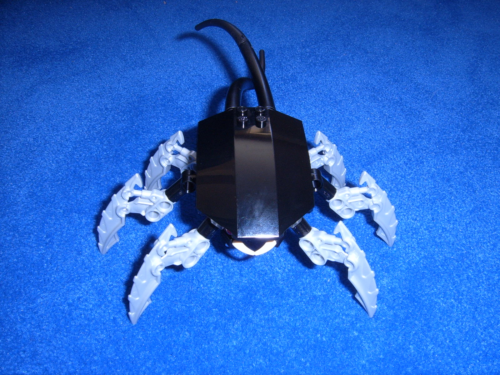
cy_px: 188
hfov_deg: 52.6
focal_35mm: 35
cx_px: 250
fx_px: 506
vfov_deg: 40.7
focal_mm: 5.8
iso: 69
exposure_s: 1/30
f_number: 5.8
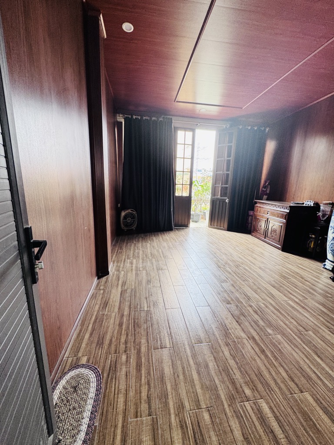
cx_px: 167
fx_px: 180
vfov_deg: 102.1
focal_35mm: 14
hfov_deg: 85.7
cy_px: 222
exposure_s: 1/99
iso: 125
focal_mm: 2.22
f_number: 2.2
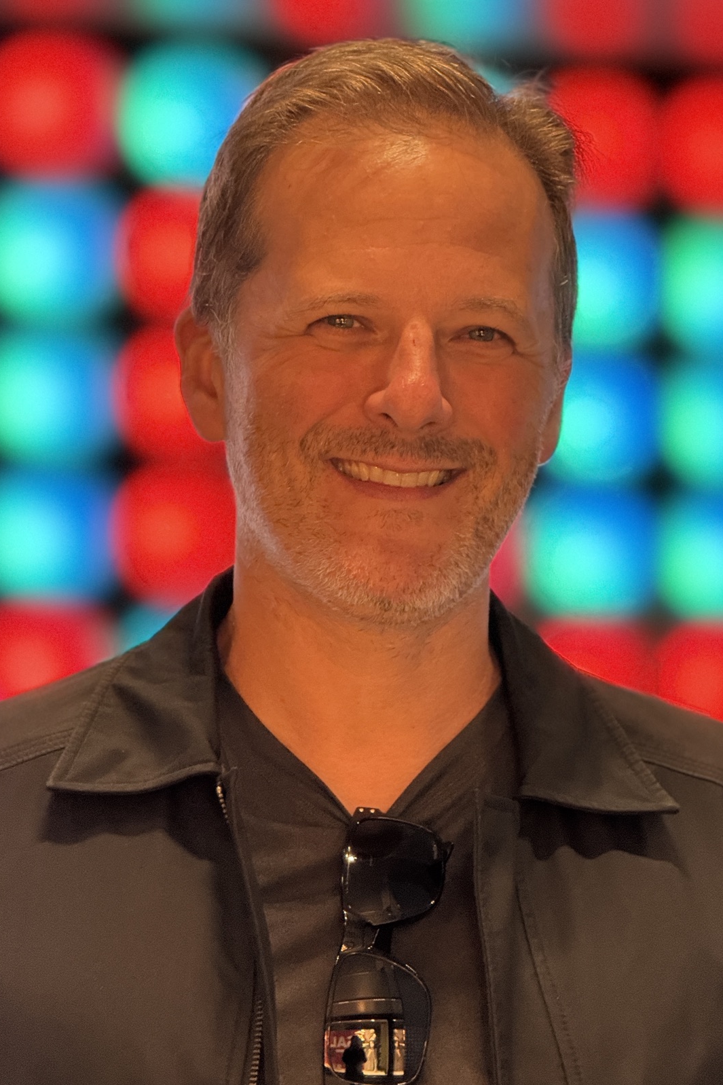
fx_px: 3766
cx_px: 366
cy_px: 542
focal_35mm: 125
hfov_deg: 11.0
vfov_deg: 16.4
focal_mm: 15.66
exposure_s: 1/49
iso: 640
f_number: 2.8
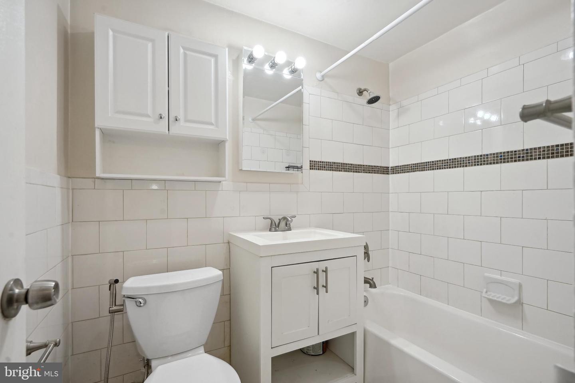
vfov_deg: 73.7
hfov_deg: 96.7
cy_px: 192
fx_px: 256
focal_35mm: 16
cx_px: 288
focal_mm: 16
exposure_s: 1/60
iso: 800
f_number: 8
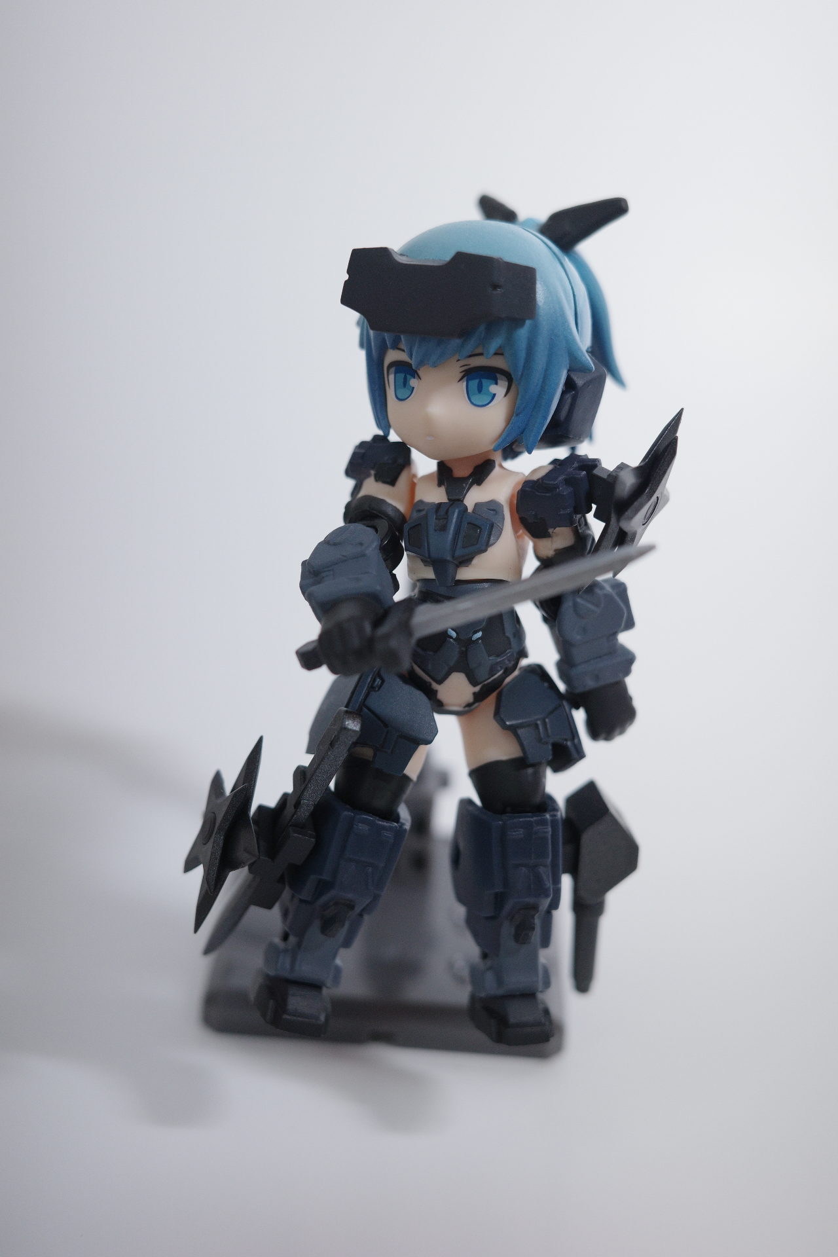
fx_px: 1397
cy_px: 628
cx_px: 419
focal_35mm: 40
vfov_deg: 48.5
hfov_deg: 33.4
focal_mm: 26
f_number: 3.2
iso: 320
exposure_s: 1/160
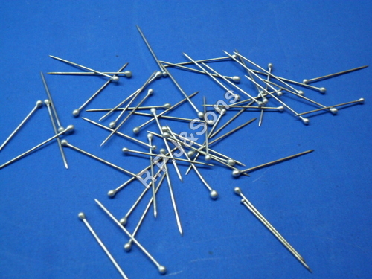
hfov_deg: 42.9
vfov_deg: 32.9
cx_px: 186
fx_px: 473
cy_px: 140
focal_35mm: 44
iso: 200
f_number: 4.5
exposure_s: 1/4
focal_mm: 7.8
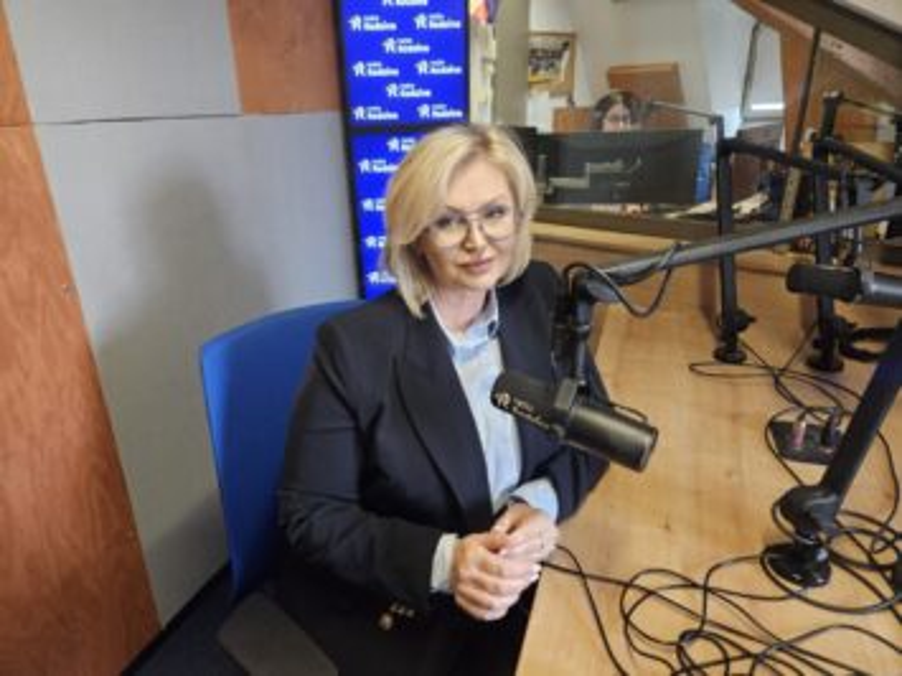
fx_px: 599
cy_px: 338
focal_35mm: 23
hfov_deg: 73.9
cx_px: 451
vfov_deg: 58.9
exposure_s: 1/100
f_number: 1.8
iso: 800
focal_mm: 5.4
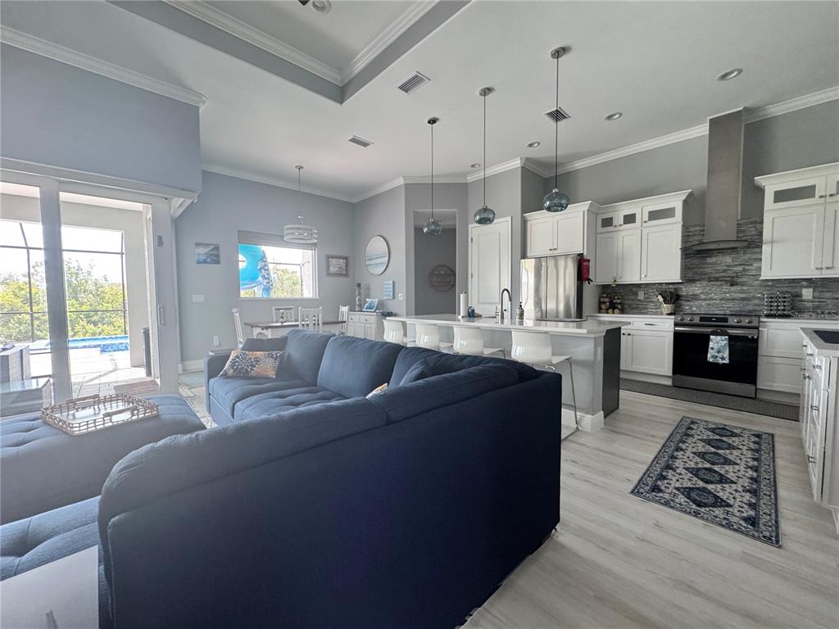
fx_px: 339
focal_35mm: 14
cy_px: 314
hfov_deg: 102.1
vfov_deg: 85.7
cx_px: 420
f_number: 2.2
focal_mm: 2.22
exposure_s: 1/99
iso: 320
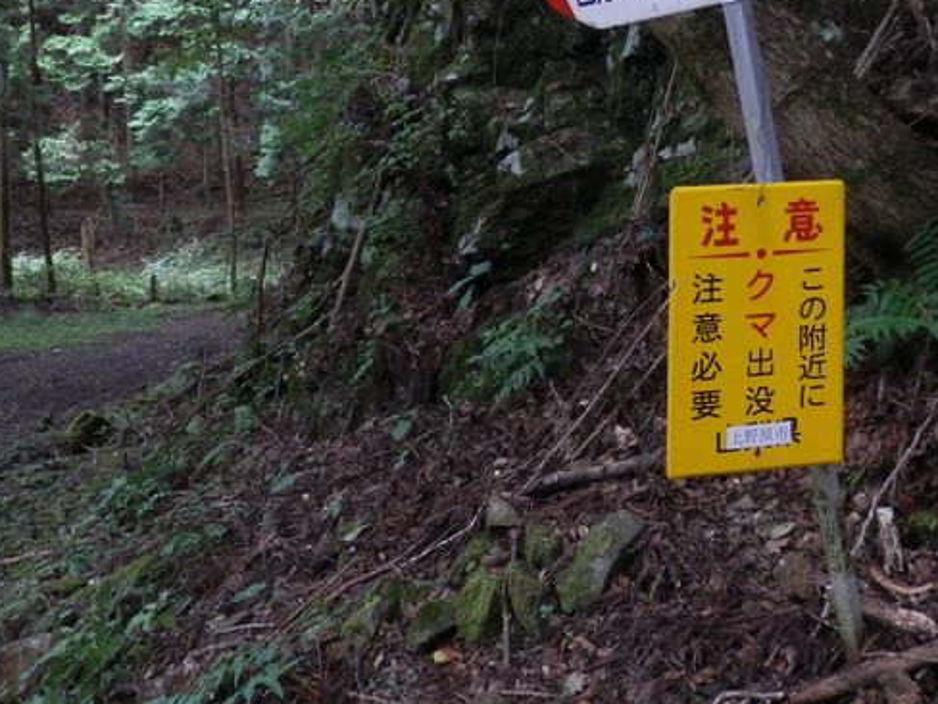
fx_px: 1111
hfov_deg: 45.8
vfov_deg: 34.8
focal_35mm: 41
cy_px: 240
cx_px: 481
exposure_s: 1/30
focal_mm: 4.5
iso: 200
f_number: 3
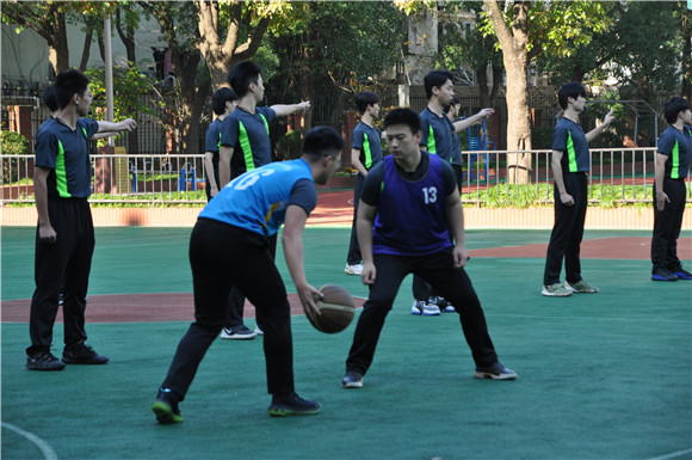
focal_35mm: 128
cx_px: 346
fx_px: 2447
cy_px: 230
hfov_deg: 16.1
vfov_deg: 10.7
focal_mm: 85
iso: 800
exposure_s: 1/640
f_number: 6.3
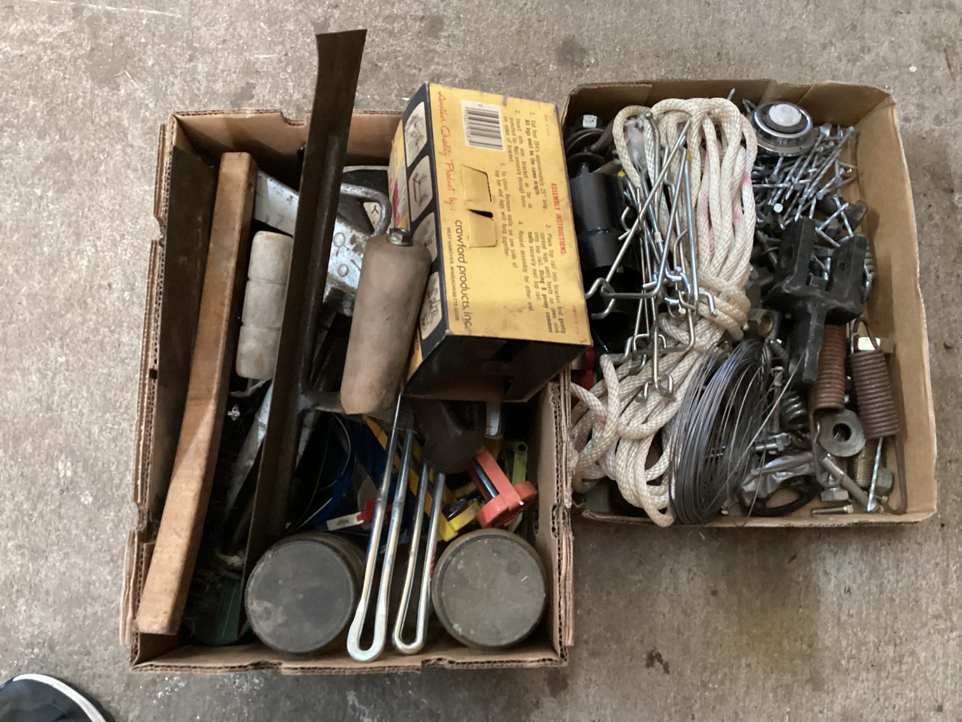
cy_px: 361
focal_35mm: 31
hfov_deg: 58.3
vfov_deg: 45.4
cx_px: 481
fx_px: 862
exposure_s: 1/20
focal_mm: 3.3
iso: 640
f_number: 2.4
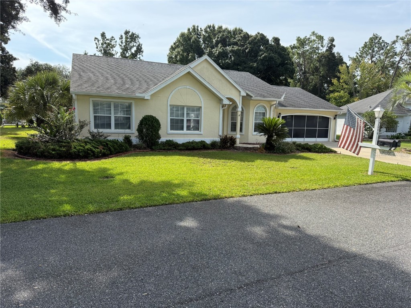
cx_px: 206
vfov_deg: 56.8
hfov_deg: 71.6
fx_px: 285
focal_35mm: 24
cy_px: 154
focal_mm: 6.76
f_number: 1.78
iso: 100
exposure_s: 1/2703
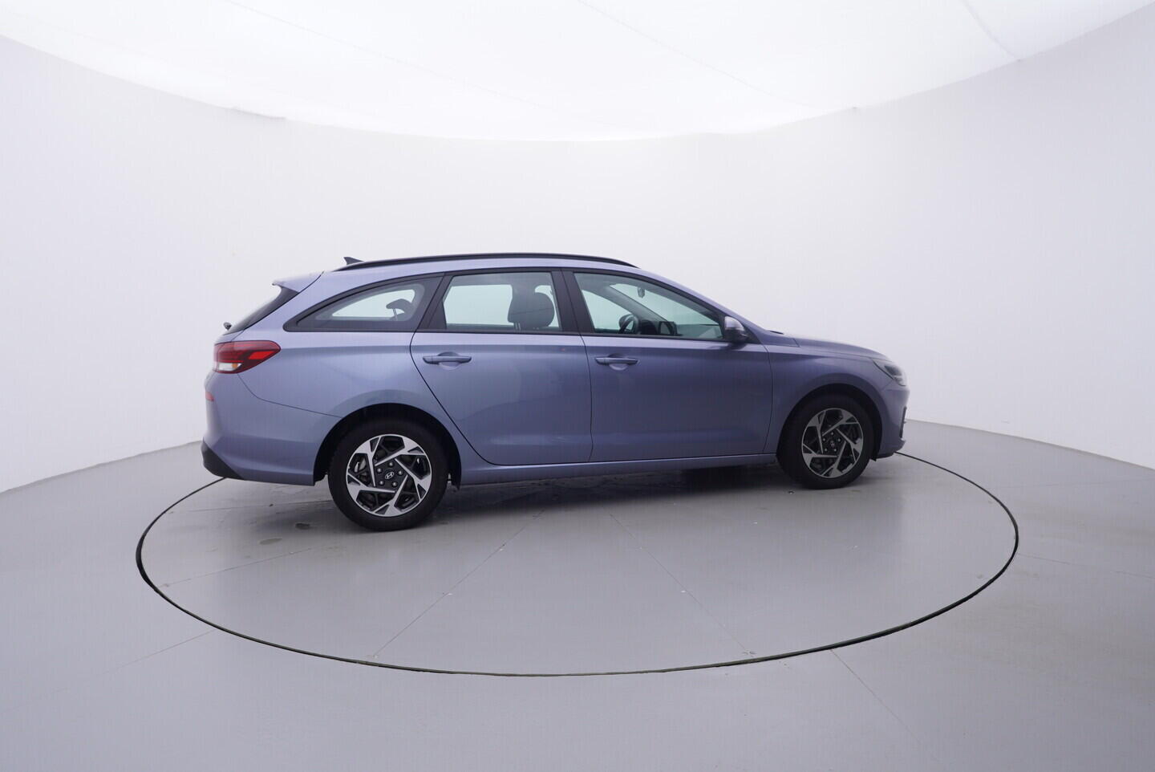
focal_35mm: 22
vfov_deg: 56.2
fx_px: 722
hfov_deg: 77.3
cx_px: 578
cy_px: 386
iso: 200
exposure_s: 1/80
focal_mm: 15
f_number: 5
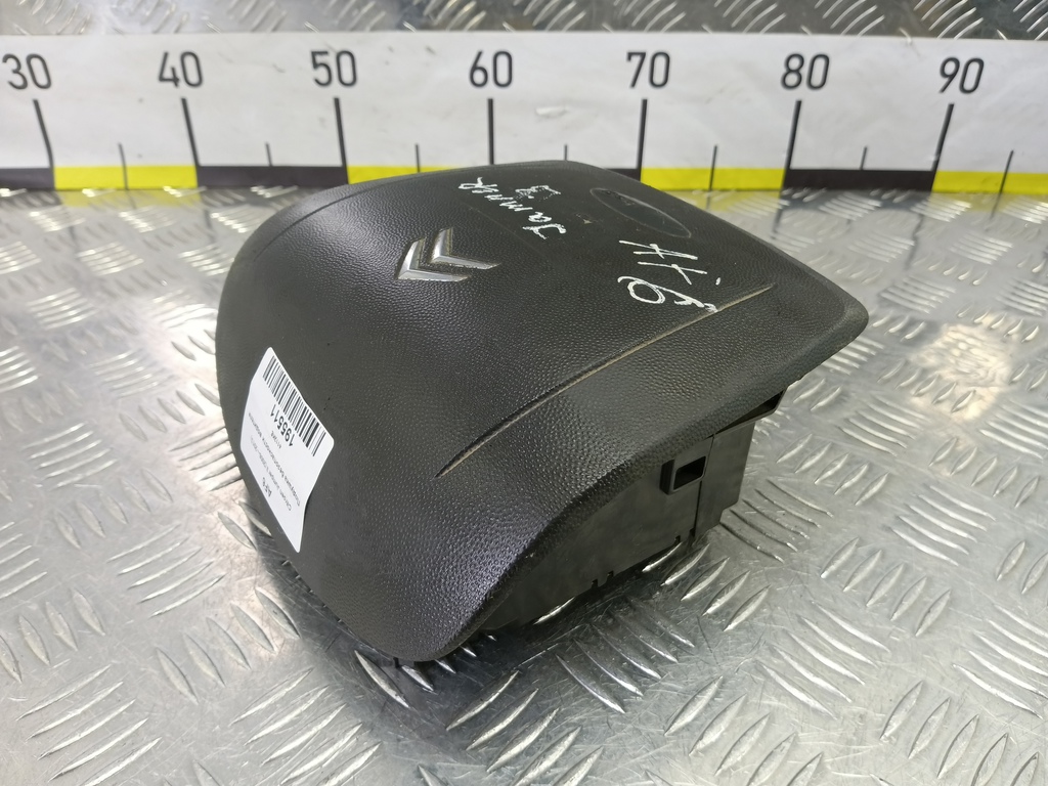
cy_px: 393
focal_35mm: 23
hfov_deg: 73.9
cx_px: 524
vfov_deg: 58.9
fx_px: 696
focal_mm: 4.11
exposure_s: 1/50
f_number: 1.6
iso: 220
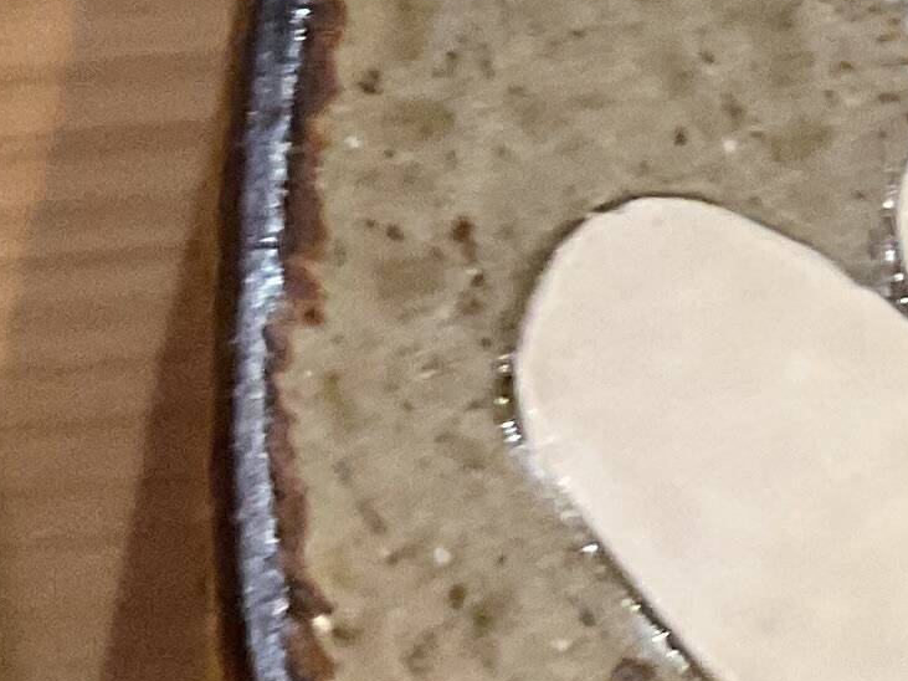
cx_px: 2312
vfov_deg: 9.1
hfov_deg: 10.4
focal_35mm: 160
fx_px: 4196
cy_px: -208
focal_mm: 3
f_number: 1.8
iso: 125
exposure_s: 1/60
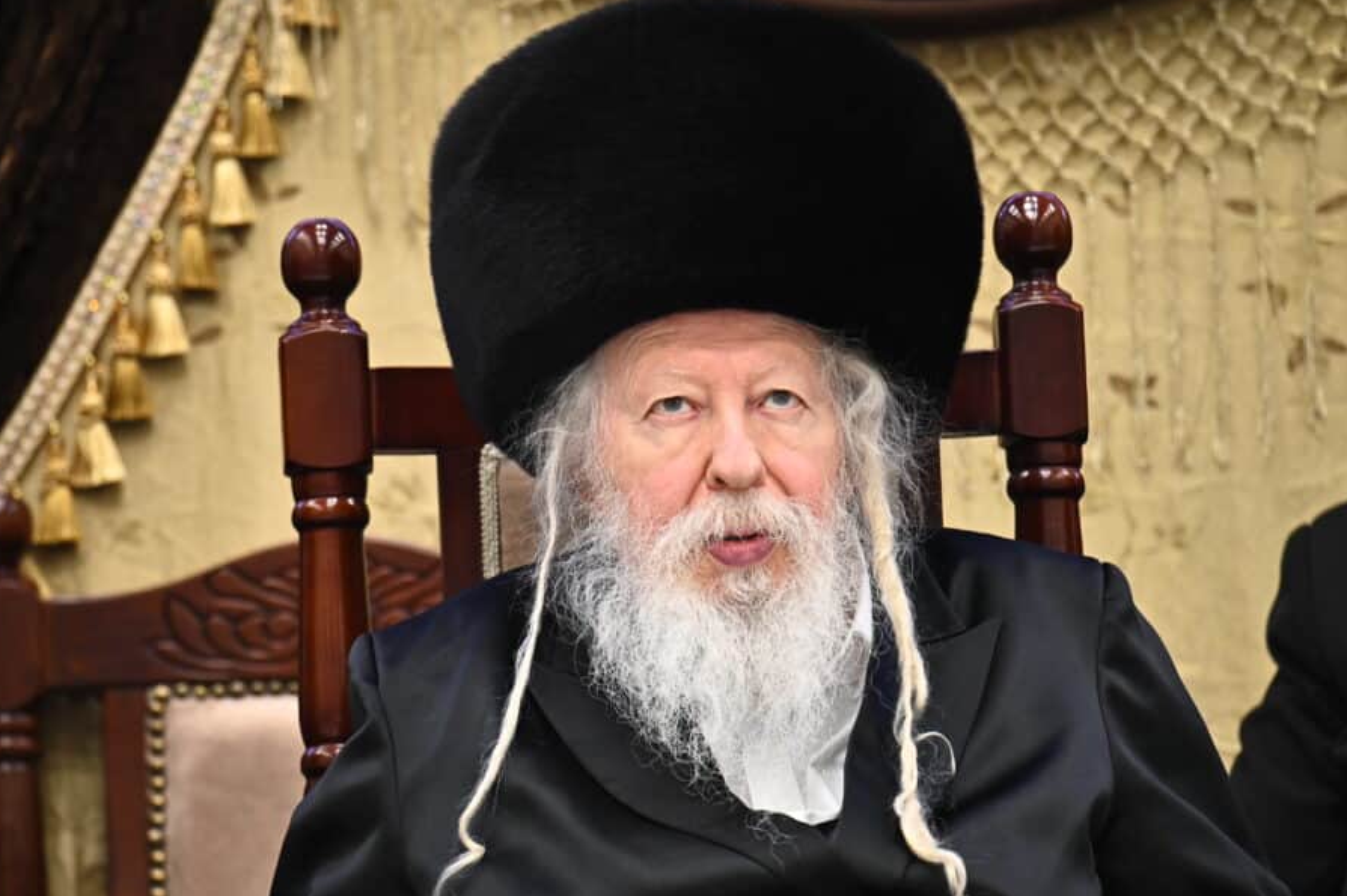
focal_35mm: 527
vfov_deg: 2.6
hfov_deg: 3.9
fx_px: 19707
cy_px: 476
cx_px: 677
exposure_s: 1/200
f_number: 6.3
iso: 2000
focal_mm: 460
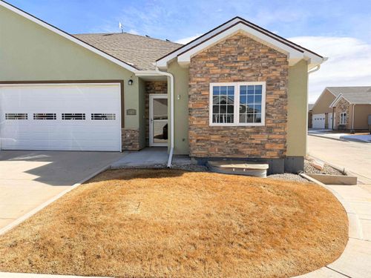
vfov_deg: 56.8
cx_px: 186
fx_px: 257
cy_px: 139
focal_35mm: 24
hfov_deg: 71.6
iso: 100
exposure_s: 1/2370
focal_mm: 6.76
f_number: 1.78
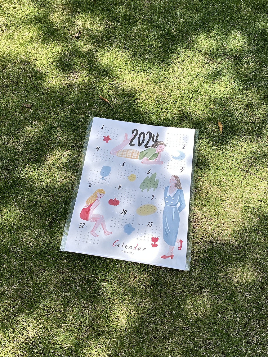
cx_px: 134
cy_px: 178
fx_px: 268
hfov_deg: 53.1
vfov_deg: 67.3
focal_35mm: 26
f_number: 1.6
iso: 32
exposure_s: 1/1435
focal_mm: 4.2
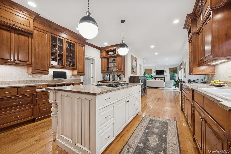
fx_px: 90
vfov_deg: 81.2
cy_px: 77
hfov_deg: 104.3
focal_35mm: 14
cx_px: 116
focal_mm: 14
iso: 100
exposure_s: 1
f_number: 11
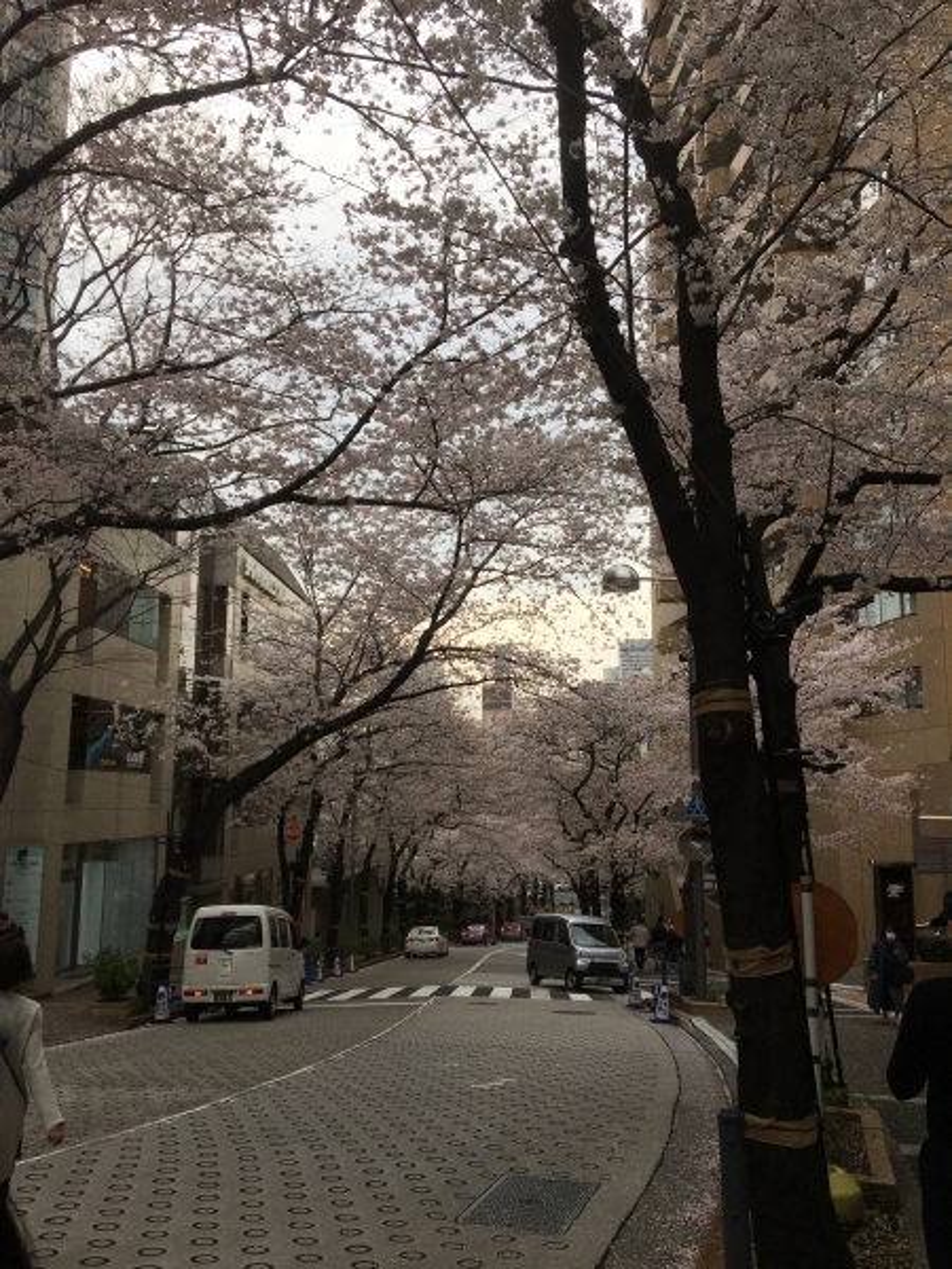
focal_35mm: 29
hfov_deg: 48.2
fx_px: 1063
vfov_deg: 61.7
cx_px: 476
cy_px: 634
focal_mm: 4.15
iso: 25
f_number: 2.2
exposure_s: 1/641
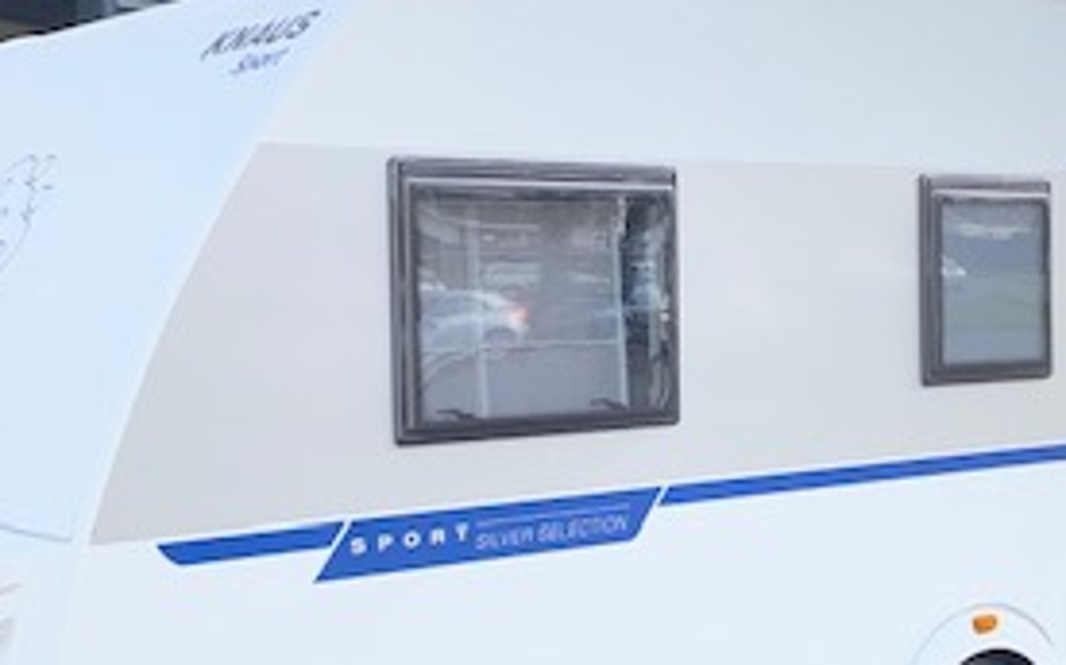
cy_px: 371
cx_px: 529
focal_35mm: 64
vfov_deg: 20.3
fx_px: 1858
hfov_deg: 32.0
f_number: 1.8
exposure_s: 1/355
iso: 32
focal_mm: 4.25
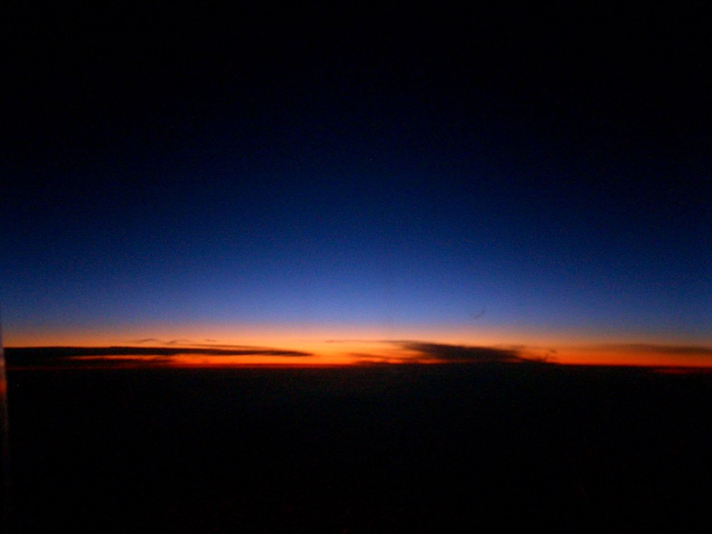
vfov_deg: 38.7
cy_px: 267
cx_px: 356
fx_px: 761
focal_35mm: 37
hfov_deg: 50.1
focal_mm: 5.6
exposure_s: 1/8
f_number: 3.5
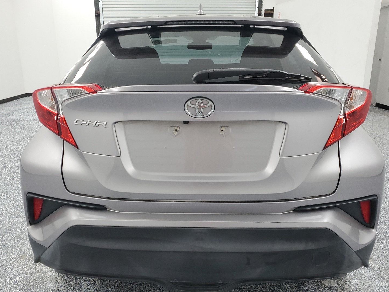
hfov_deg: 61.6
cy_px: 153
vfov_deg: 48.2
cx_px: 202
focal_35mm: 29
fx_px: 326
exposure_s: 1/60.2
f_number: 1.5
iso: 101
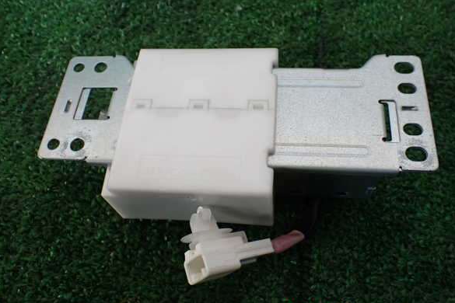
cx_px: 231
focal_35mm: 32
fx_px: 404
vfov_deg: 41.1
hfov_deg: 58.7
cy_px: 149
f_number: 2.3
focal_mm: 5.4
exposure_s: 1/125
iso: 400
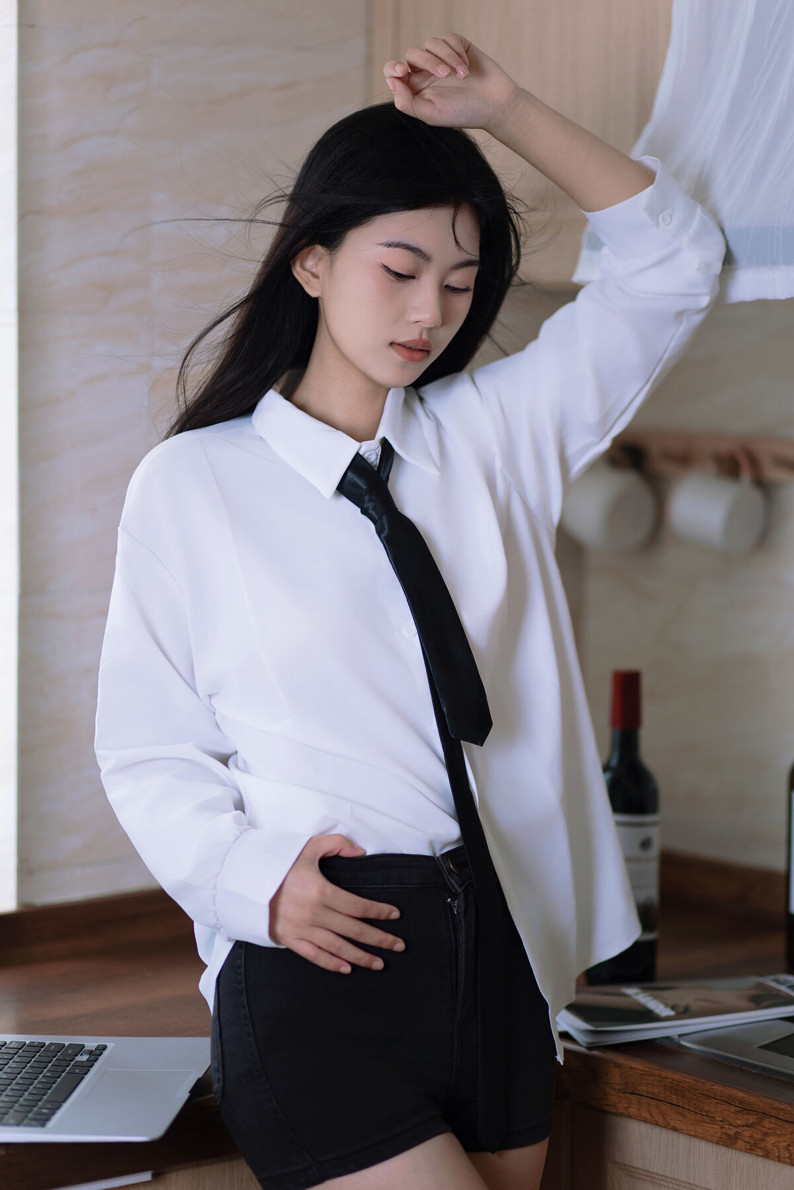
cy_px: 595
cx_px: 397
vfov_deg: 23.9
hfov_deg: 16.1
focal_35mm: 85
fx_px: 2812
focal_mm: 85
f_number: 1.8
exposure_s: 1/125
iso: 125
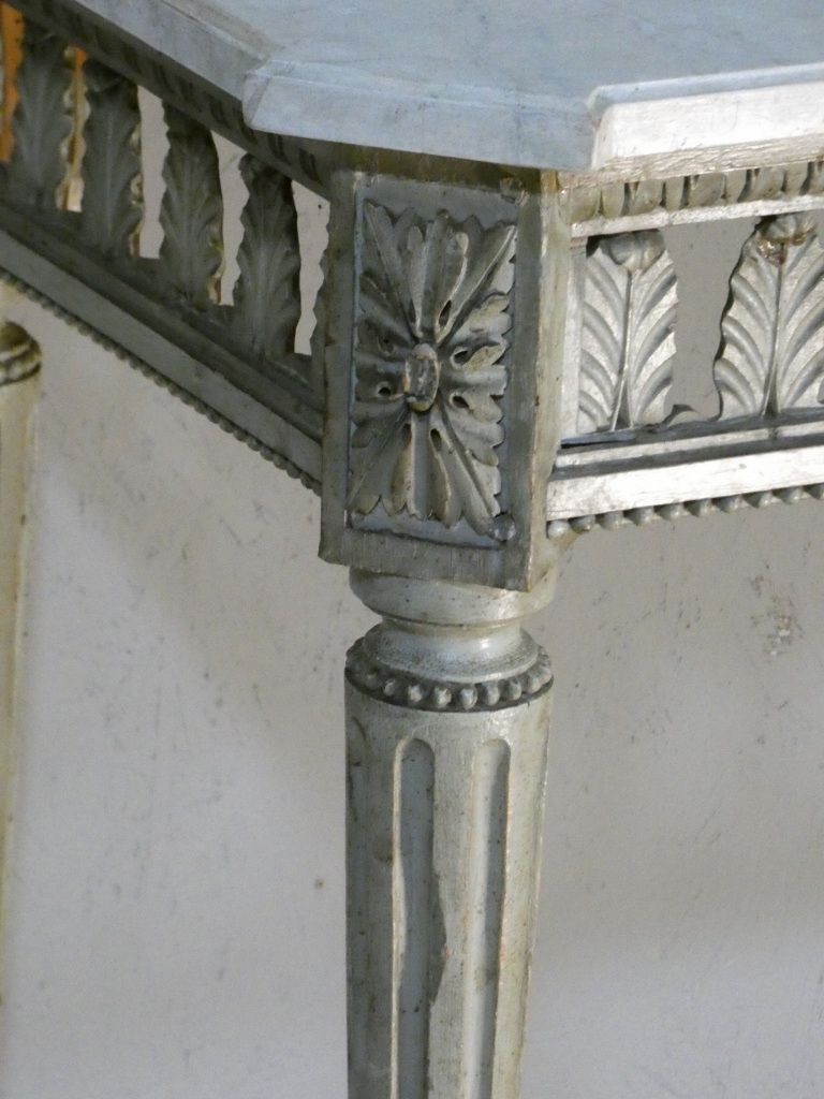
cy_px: 550
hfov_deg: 6.8
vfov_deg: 9.1
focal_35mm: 217
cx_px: 412
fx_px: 6887
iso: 2500
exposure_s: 1/125
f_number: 5.5
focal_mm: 38.9
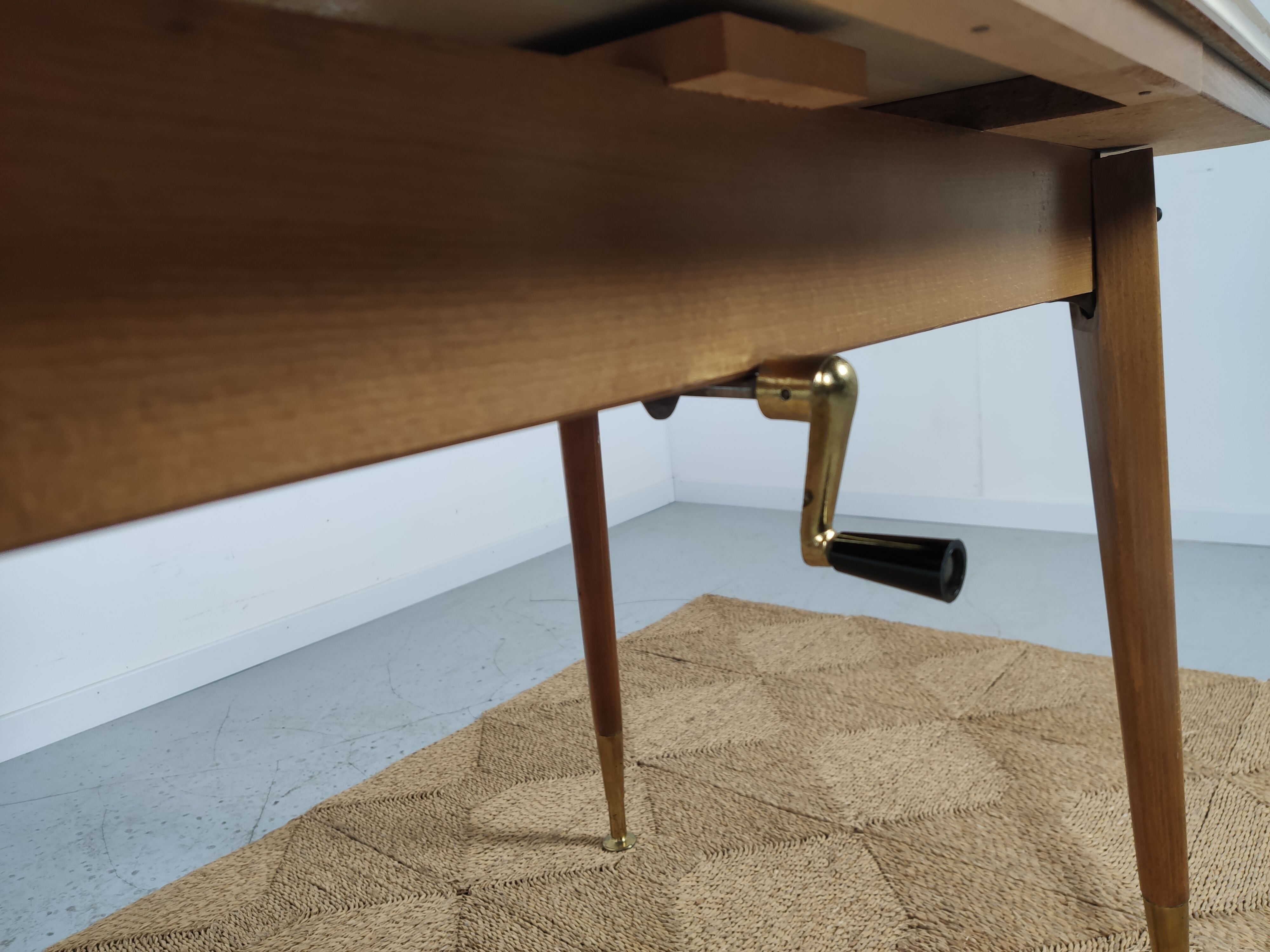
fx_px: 954
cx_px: 635
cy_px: 476
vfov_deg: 53.1
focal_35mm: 26
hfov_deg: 67.3
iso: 179
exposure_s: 1/100
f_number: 1.75
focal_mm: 4.75
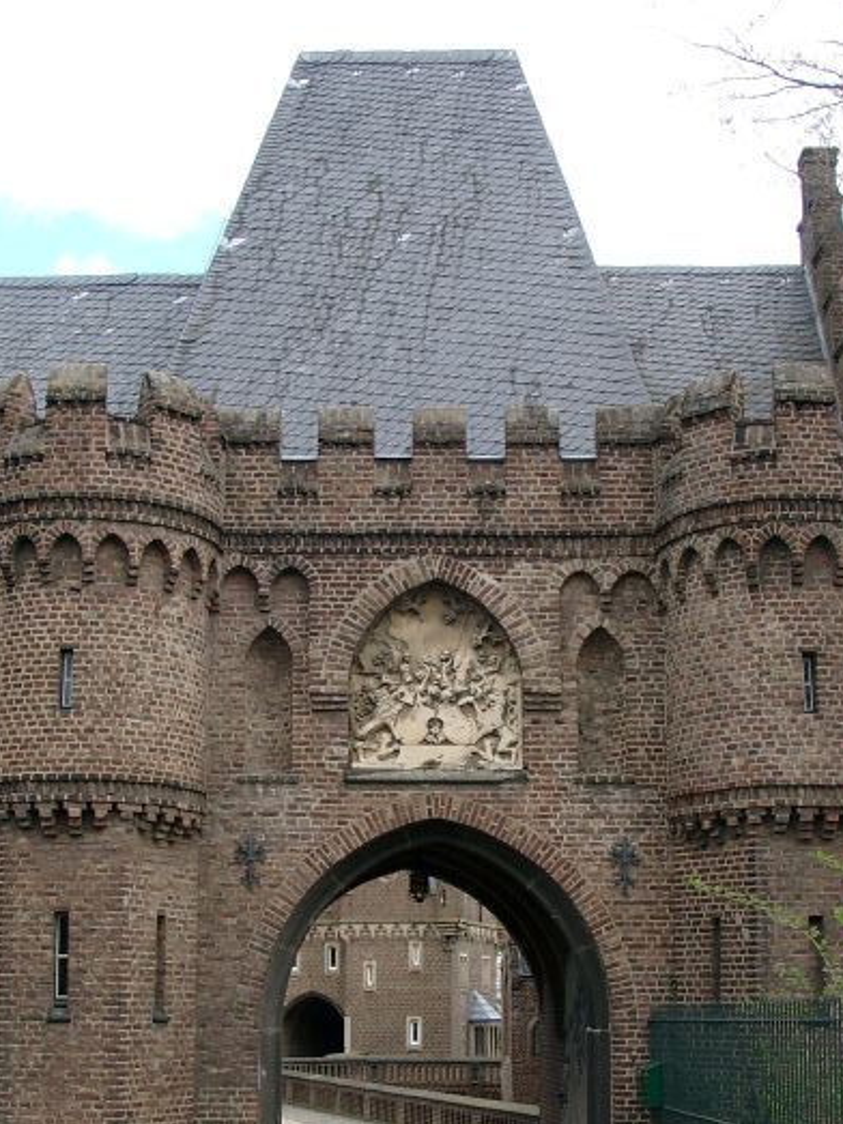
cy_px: 748
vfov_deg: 36.5
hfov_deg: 28.0
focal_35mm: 52
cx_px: 452
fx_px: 1689
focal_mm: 7.13
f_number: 4
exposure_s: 1/182
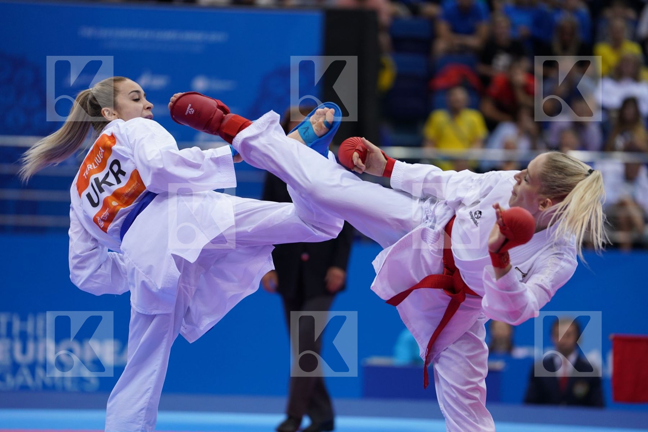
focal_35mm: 200
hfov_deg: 10.3
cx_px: 324
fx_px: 3600
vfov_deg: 6.9
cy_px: 216
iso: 1250
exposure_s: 1/1000
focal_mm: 200
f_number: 2.8
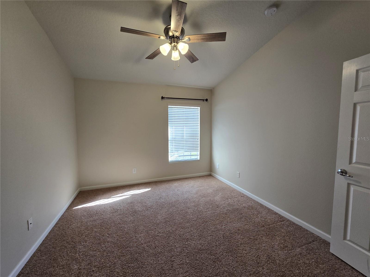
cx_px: 185
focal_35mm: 13
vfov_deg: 89.9
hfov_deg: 106.2
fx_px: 139
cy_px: 138
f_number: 2.2
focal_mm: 2.2
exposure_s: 1/60
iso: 64
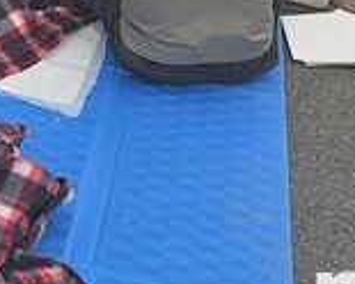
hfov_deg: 21.0
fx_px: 914
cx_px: -23
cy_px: -158
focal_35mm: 87
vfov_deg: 16.0
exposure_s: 1/514
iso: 25
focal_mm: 5.4
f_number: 1.8
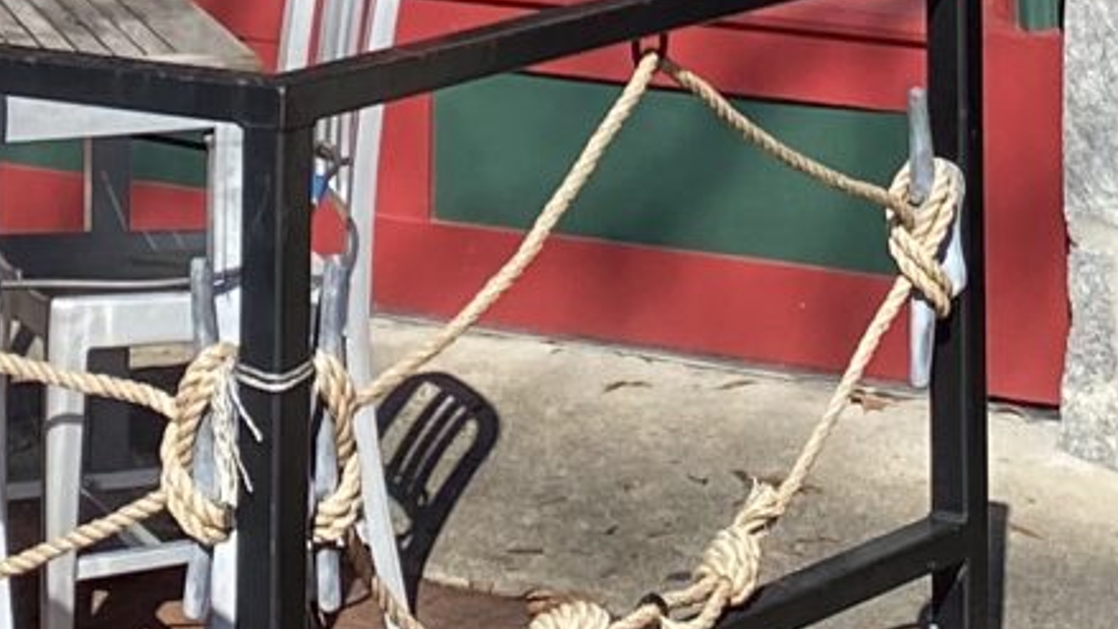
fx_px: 4892
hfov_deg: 13.0
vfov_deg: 6.3
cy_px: -1744
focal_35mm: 165
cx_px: 703
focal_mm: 4.25
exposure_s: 1/2358
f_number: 1.8
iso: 32
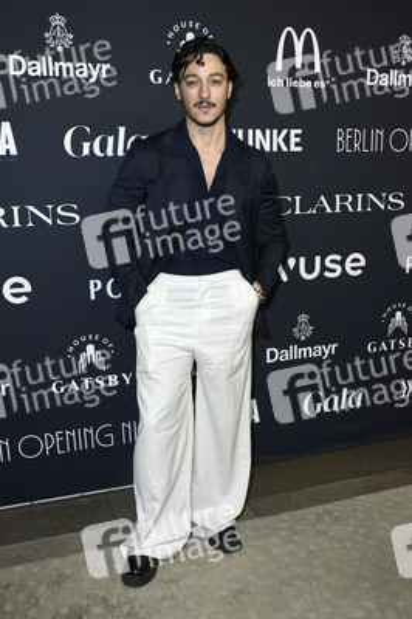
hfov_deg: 38.8
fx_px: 585
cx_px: 206
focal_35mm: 34
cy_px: 310
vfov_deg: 55.8
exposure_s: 1/250
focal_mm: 34
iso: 500
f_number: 5.6
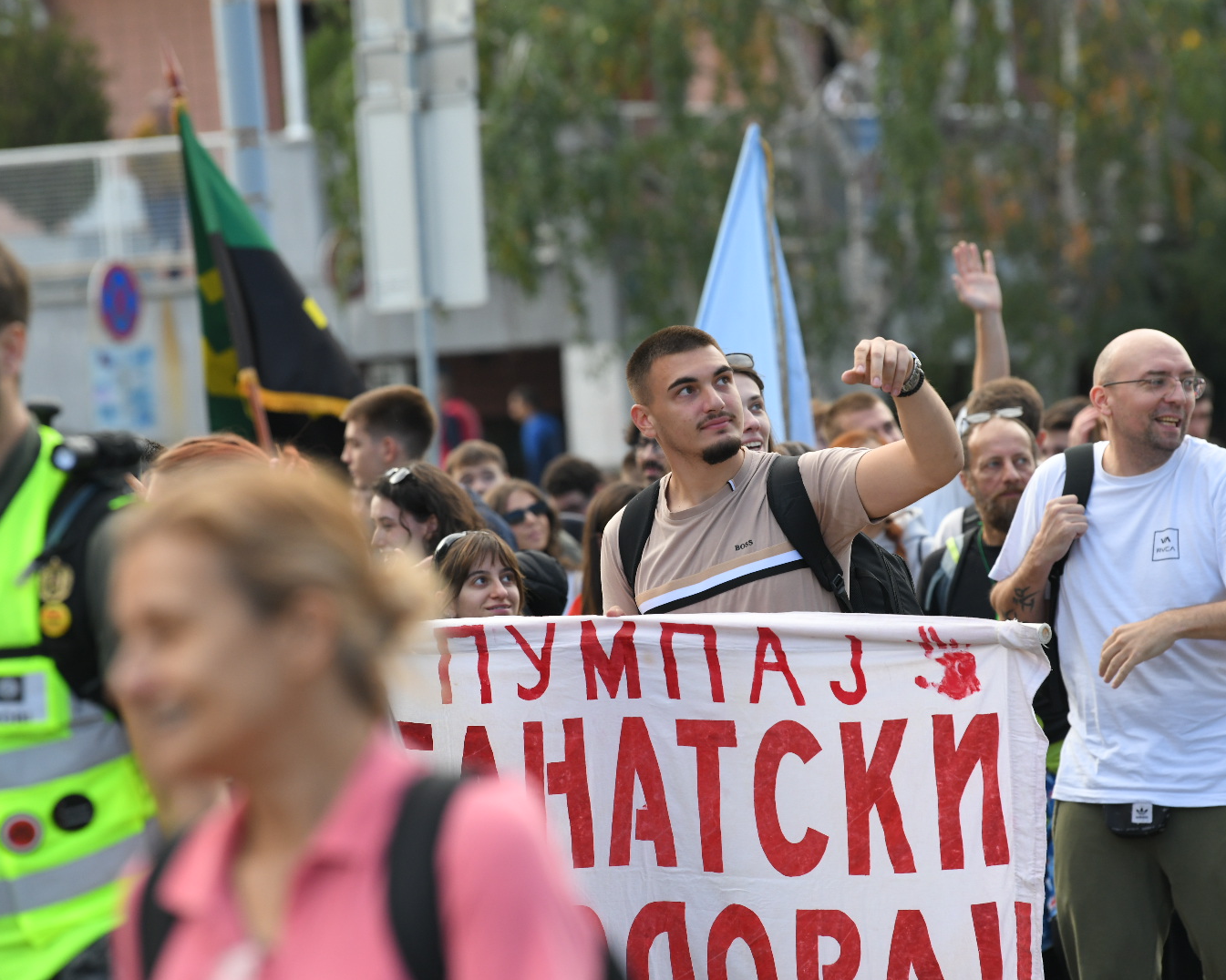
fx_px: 8200
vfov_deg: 6.8
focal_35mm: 226
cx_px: 658
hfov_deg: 8.5
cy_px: 489
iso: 800
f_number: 5
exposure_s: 1/1000
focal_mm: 200
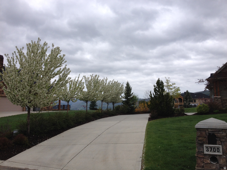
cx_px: 114
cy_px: 85
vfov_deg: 40.7
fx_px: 230
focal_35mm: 35
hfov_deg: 52.6
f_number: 2.4
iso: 50
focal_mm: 4.28
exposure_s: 1/569
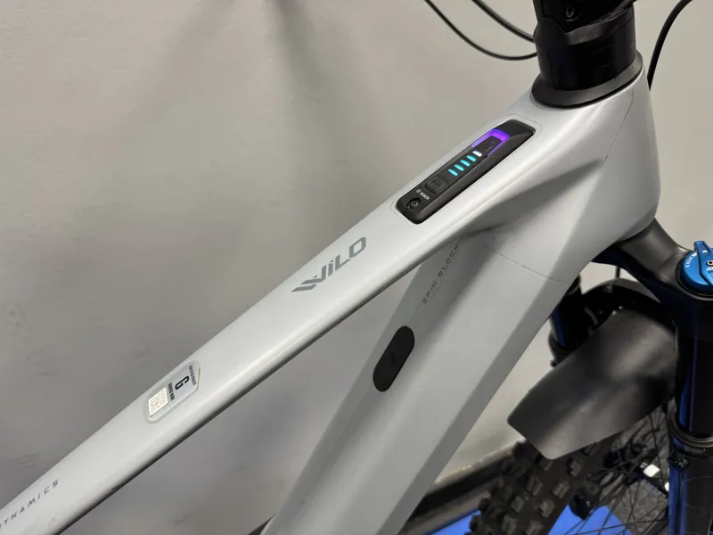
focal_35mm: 24
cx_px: 356
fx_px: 494
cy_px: 268
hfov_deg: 71.6
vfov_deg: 56.8
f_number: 1.78
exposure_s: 1/100
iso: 125
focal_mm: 6.76
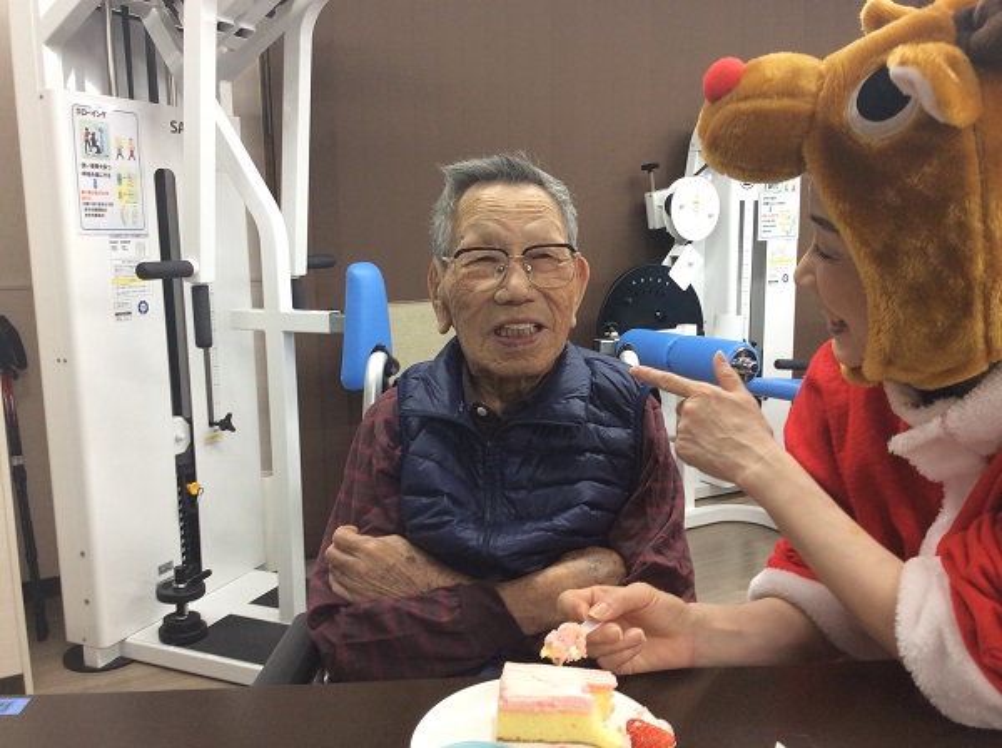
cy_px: 374
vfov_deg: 44.0
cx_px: 501
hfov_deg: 56.9
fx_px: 925
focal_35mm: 32
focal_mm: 3.3
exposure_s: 1/24
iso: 50
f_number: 2.4
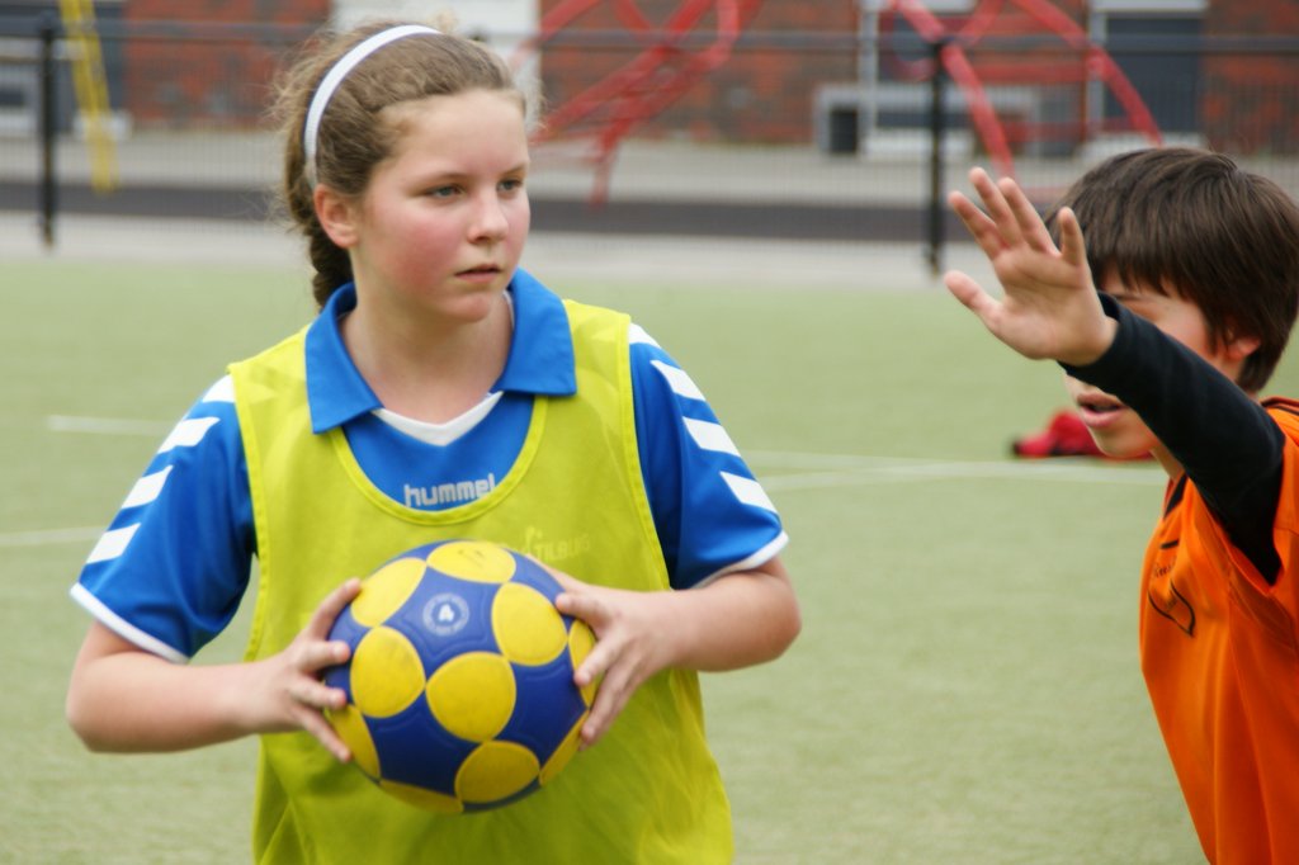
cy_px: 432
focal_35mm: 225
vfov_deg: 6.1
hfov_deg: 9.2
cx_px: 650
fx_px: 8116
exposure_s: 1/320
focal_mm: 150
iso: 100
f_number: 6.3
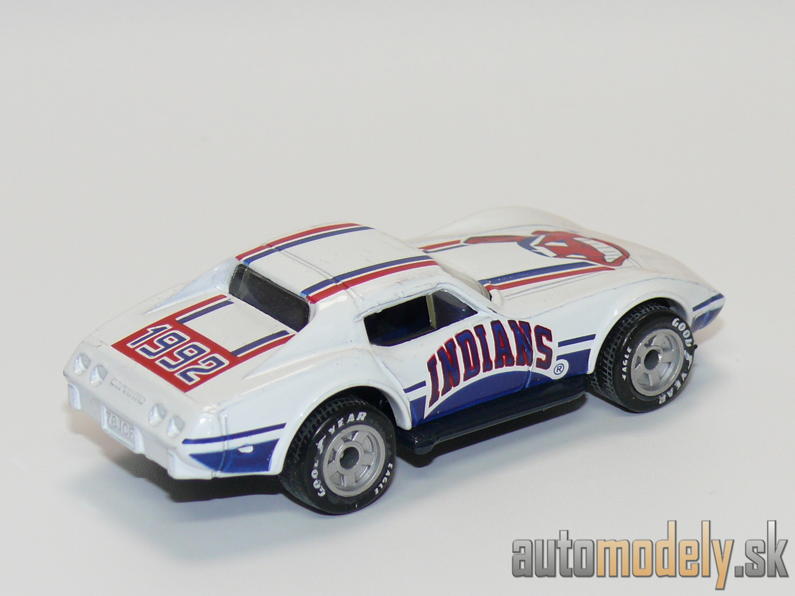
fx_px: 2940
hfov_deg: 15.4
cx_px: 398
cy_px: 298
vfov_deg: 11.6
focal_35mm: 128
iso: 100
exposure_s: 1/30
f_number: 4
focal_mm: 15.2
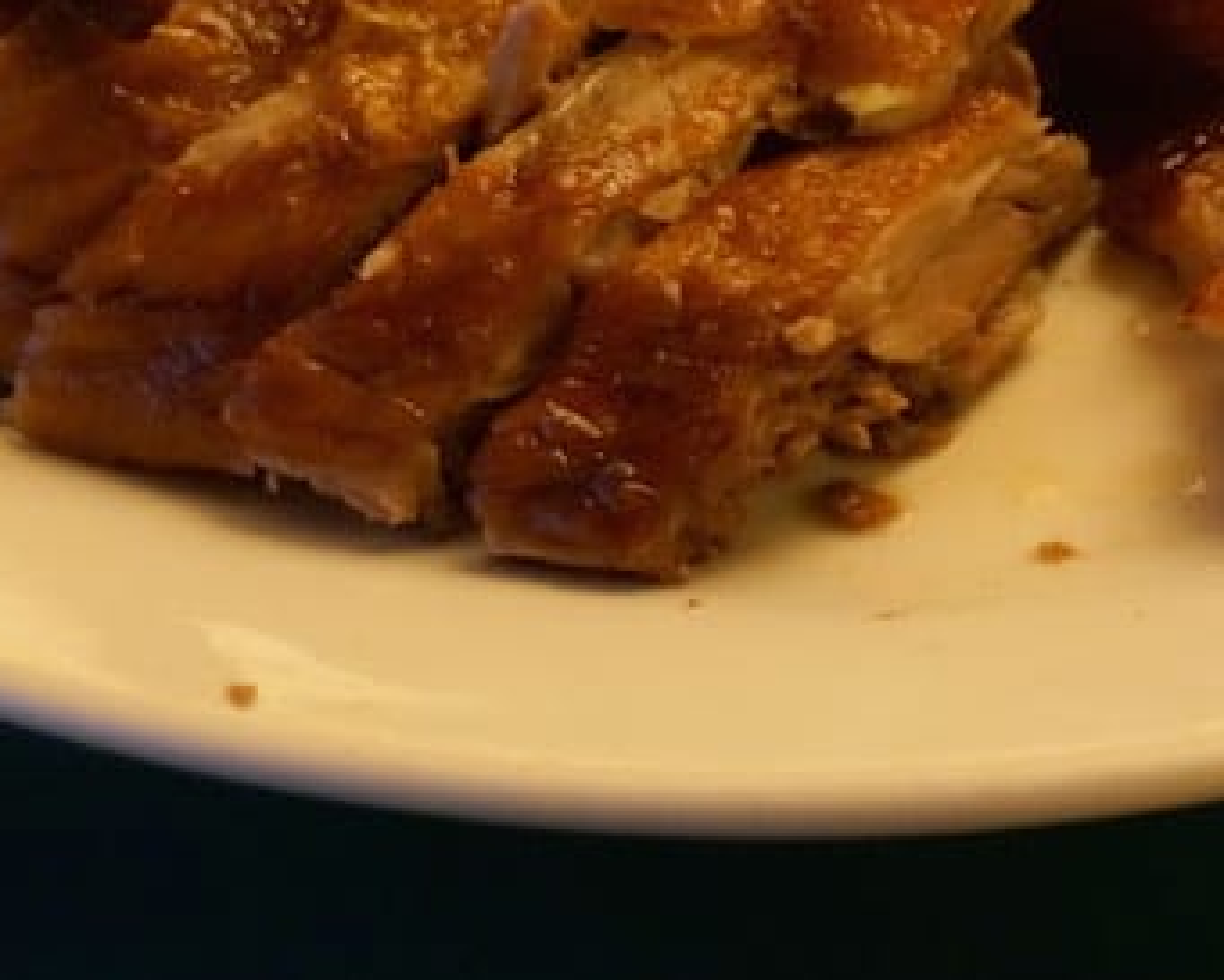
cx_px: 660
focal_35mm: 122
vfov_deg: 12.5
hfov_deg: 15.7
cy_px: 32
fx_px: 4424
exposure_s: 1/60
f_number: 5.6
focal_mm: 37
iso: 2000
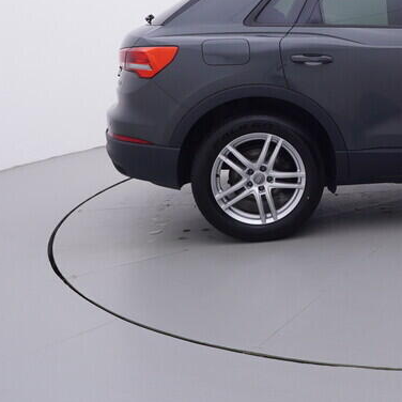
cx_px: 404
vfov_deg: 32.0
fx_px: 685
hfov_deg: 30.3
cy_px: 96
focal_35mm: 52
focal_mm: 15
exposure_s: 1/80
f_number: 5
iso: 200
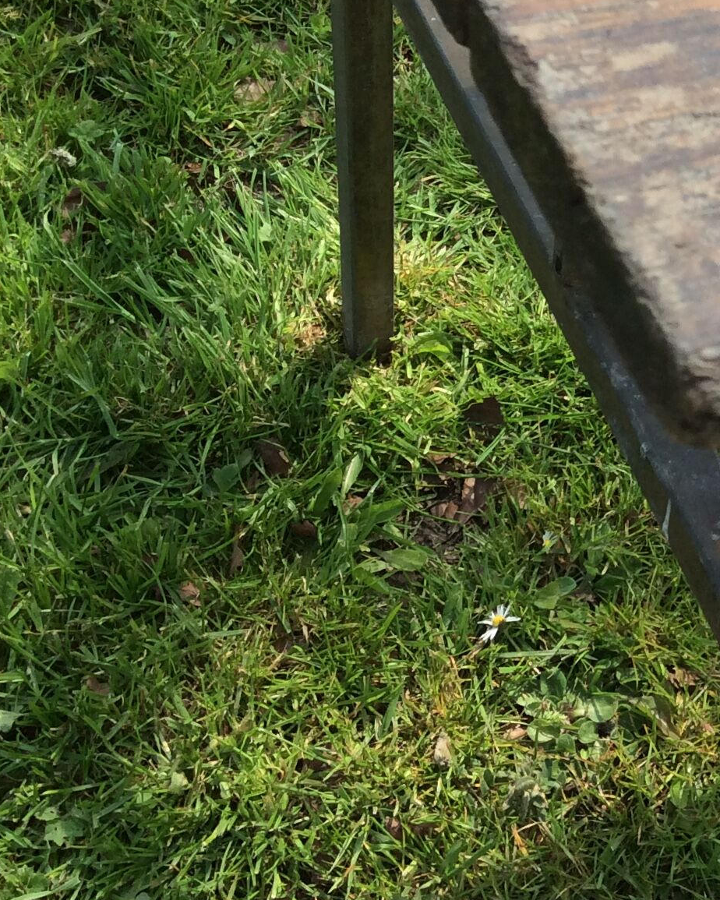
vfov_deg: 27.0
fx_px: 1865
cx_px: 708
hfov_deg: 21.2
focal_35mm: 70
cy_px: 334
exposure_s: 1/578
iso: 32
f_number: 2.4
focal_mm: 3.3
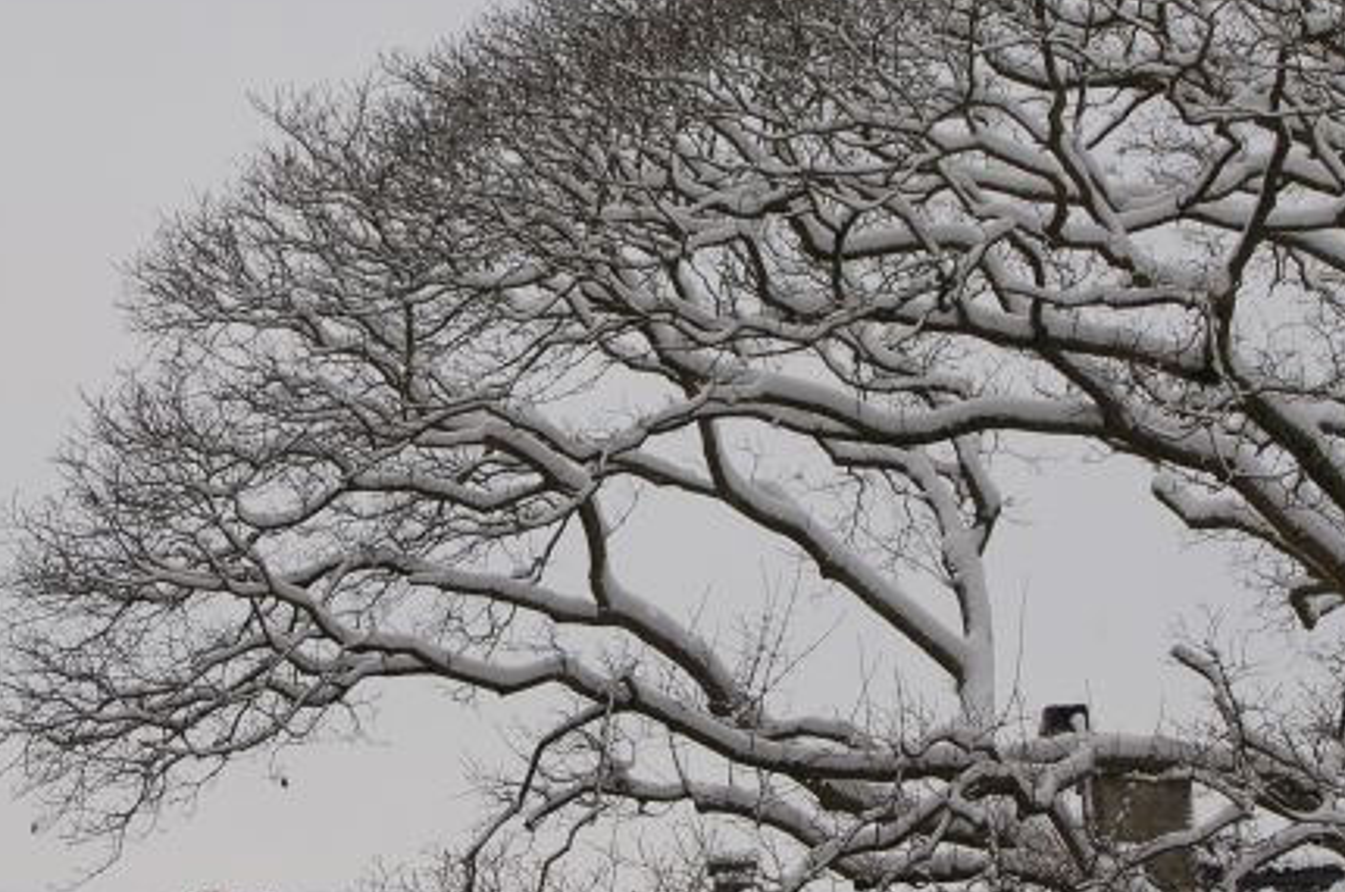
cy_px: 416
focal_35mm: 123
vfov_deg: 11.1
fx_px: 4577
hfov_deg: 16.7
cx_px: 632
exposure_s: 1/180
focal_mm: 55
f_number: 6.7
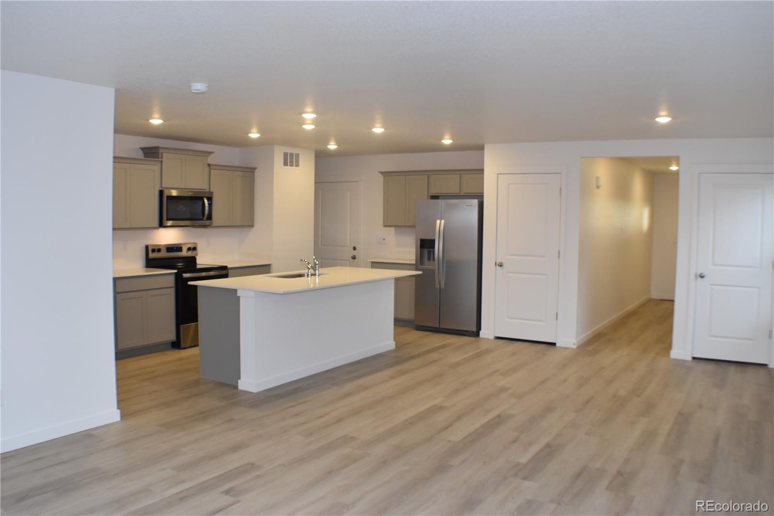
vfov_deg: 34.2
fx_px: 838
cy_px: 258
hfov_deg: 49.6
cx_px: 387
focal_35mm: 39
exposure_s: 1/100
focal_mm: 26
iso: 800
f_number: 5
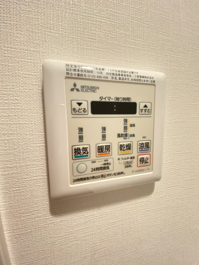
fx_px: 100
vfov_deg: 106.2
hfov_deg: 89.9
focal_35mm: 13
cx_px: 100
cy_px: 132
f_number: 2.4
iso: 125
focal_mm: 1.54
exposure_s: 1/50
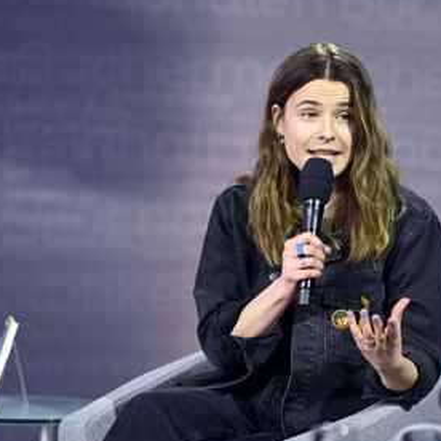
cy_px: 219
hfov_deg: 7.6
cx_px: 312
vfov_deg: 7.6
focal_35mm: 229
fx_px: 3301
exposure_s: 1/500
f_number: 4
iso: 320
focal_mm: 165
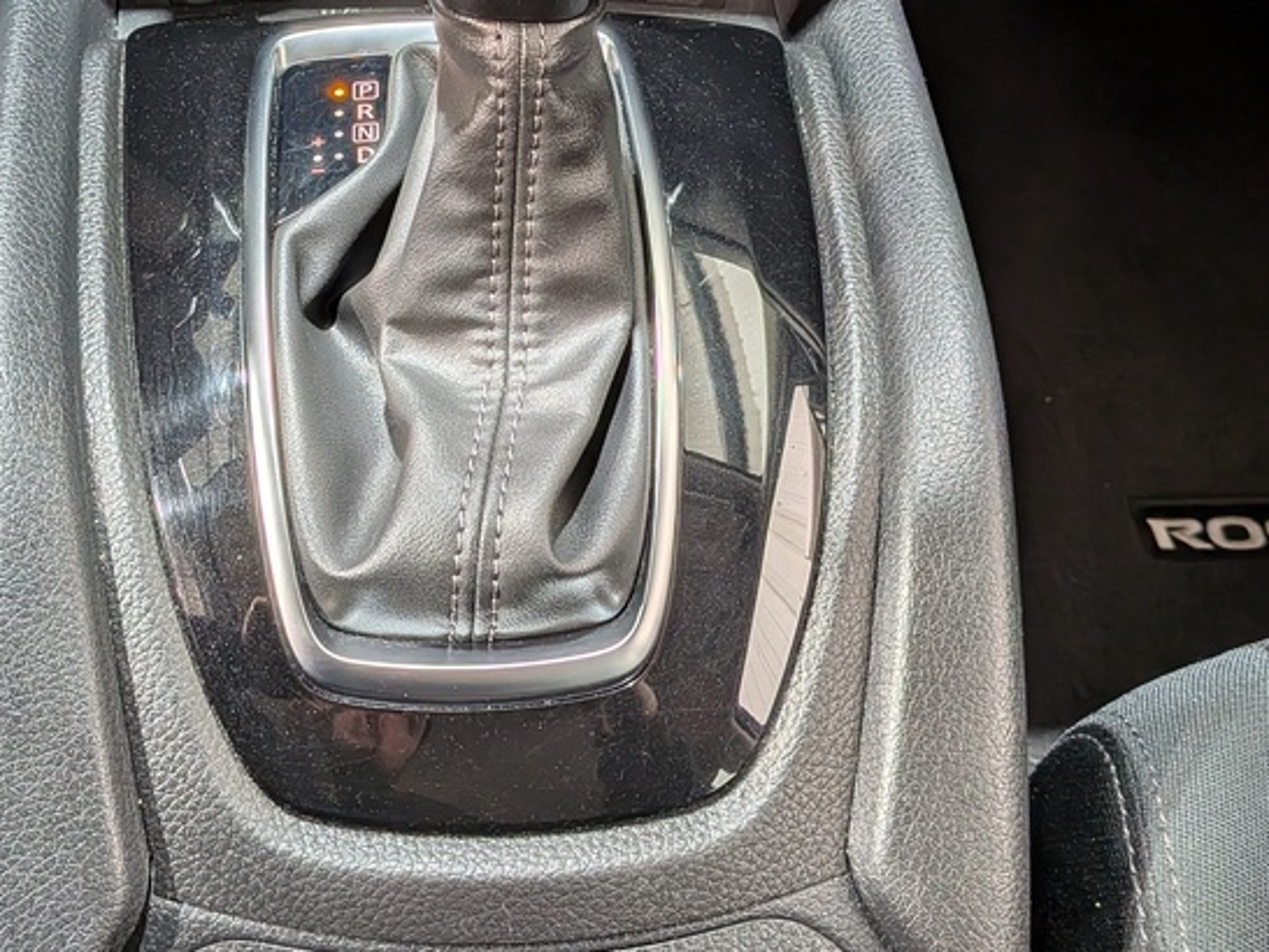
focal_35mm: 45
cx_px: 442
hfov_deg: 41.6
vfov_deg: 31.4
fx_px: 1650
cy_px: 195
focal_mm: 4.53
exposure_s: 1/41.4
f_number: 1.7
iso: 36
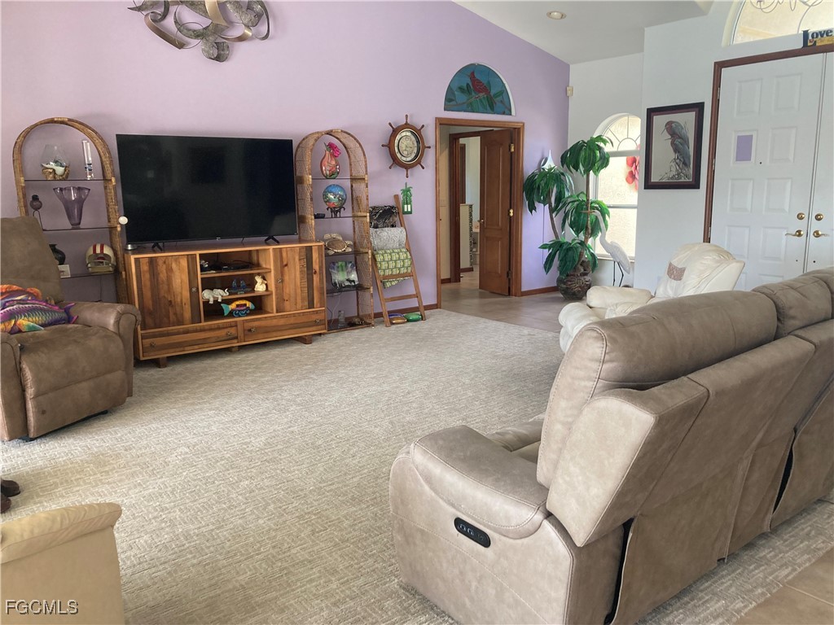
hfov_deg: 63.4
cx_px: 417
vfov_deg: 49.7
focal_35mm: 28
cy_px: 312
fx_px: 675
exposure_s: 1/60
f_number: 1.8
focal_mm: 3.99
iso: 80
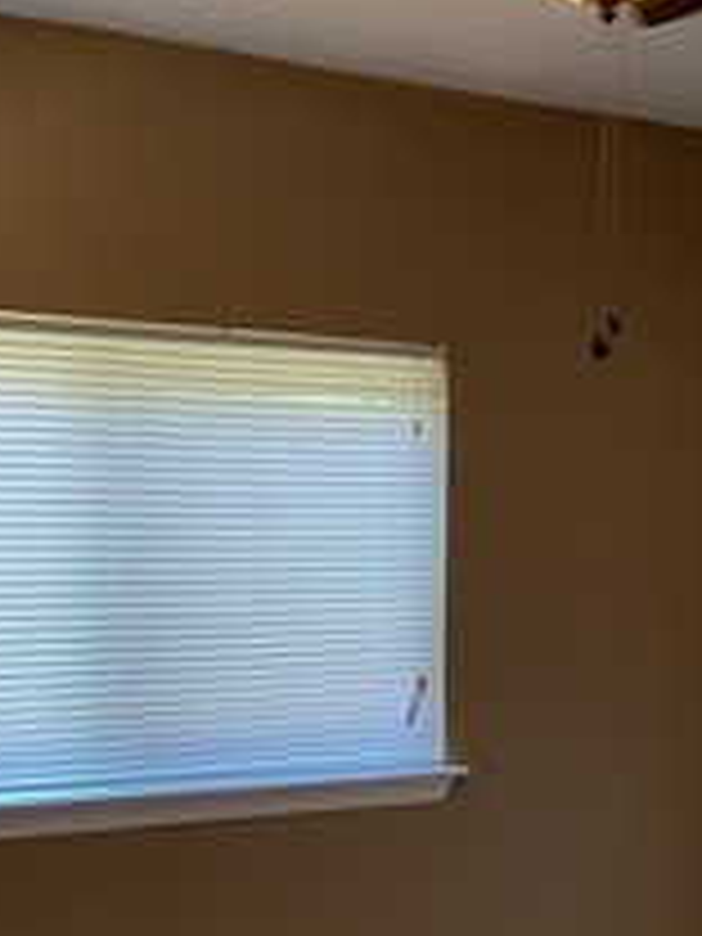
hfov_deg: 24.4
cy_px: 774
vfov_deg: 31.2
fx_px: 1622
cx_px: 306
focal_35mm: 60
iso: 80
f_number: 1.8
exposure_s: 1/60
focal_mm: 4.25
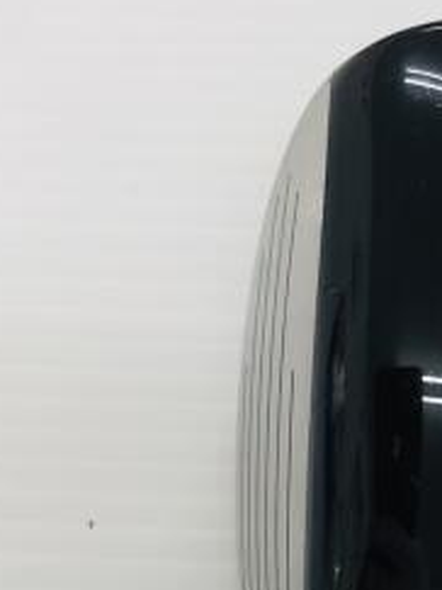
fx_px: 1414
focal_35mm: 83
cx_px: 483
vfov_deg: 23.1
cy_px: 510
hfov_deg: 17.2
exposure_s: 1/120
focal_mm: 3.99
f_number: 1.8
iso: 40
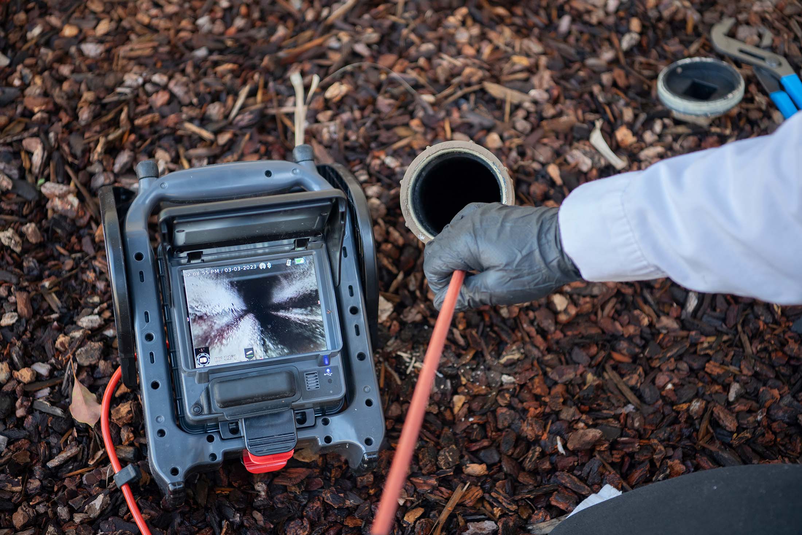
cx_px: 401
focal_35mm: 70
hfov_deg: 28.8
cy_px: 268
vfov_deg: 19.5
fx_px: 1559
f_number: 2.8
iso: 400
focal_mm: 70
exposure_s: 1/200
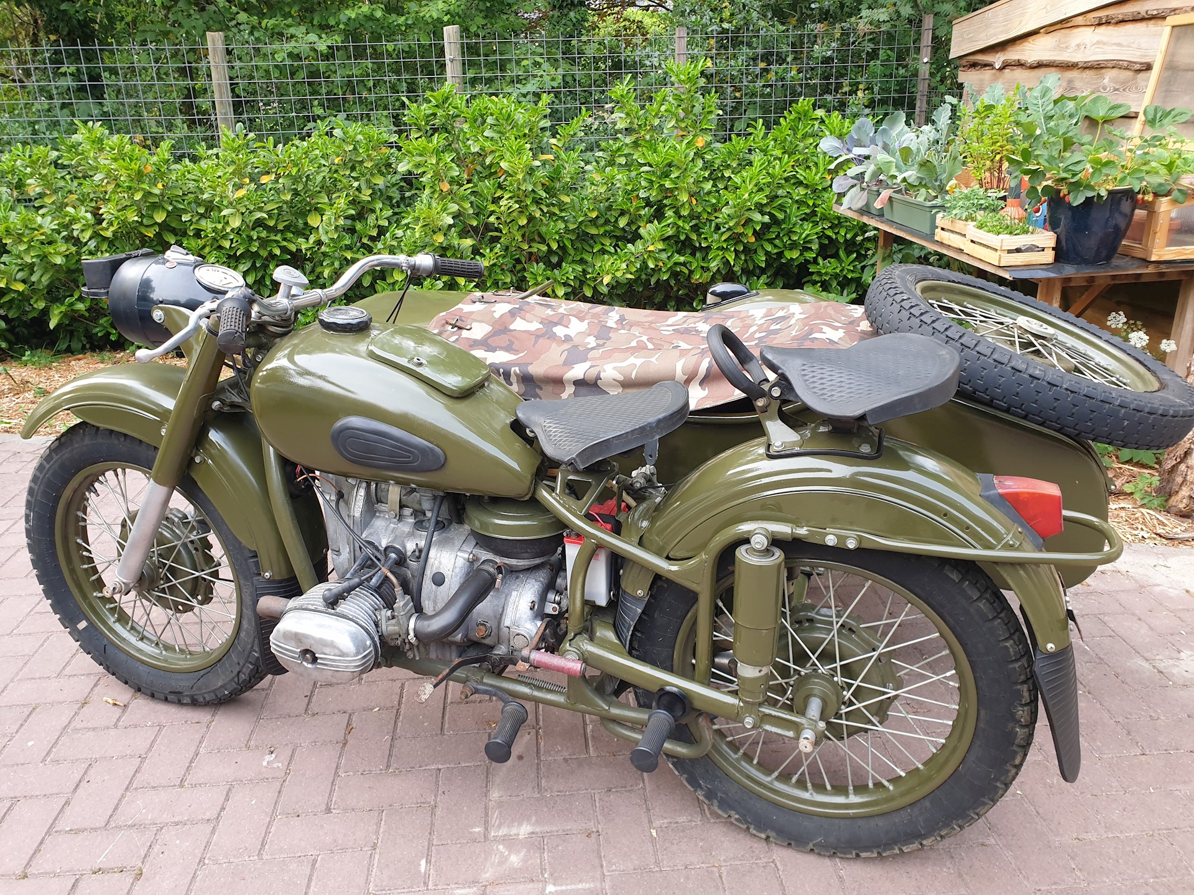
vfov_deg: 53.1
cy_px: 448
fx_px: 897
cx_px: 597
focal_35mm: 26
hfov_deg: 67.3
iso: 100
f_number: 2.4
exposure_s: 1/120
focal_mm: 4.3
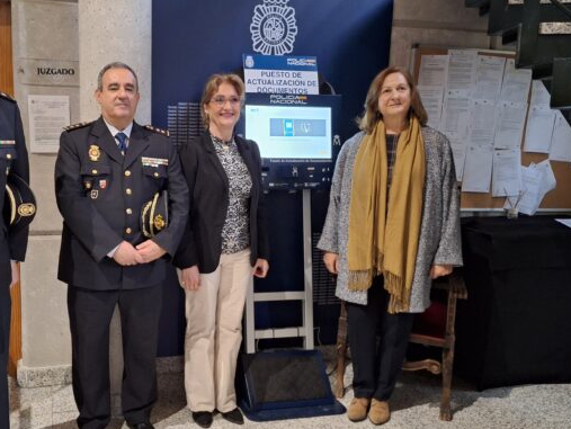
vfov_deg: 41.8
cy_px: 219
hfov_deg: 52.6
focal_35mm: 34
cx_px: 177
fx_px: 561
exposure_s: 1/20
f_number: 1.8
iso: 400
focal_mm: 5.54
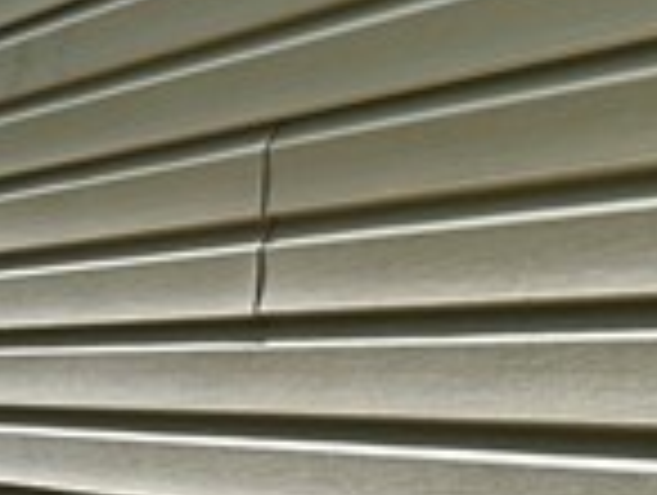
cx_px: -585
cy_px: 513
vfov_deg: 8.8
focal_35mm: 168
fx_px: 3194
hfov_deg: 10.9
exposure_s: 1/980
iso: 80
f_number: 1.78
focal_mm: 6.86
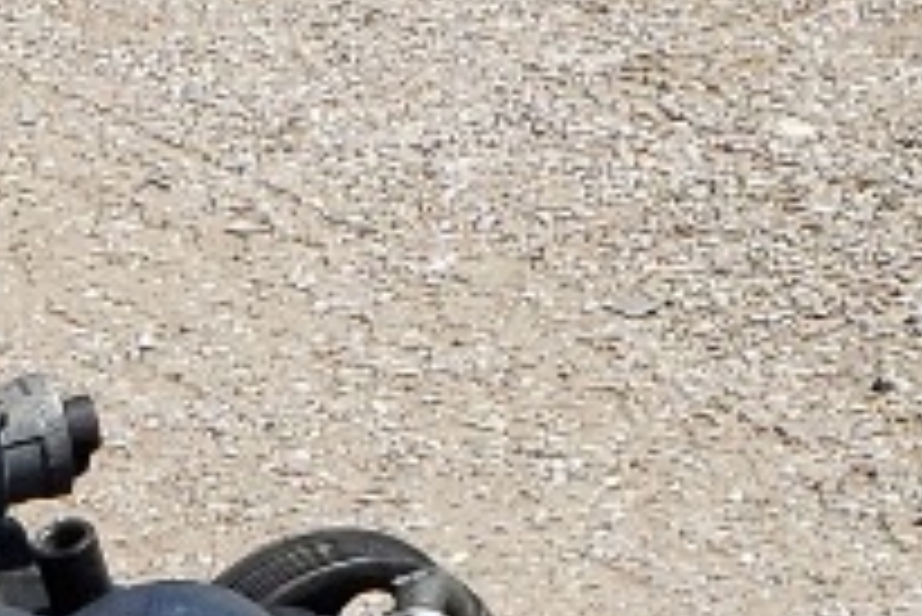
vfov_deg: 5.8
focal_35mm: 211
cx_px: 364
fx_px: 5408
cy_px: 2149
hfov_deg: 9.7
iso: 50
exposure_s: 1/2500
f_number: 1.5
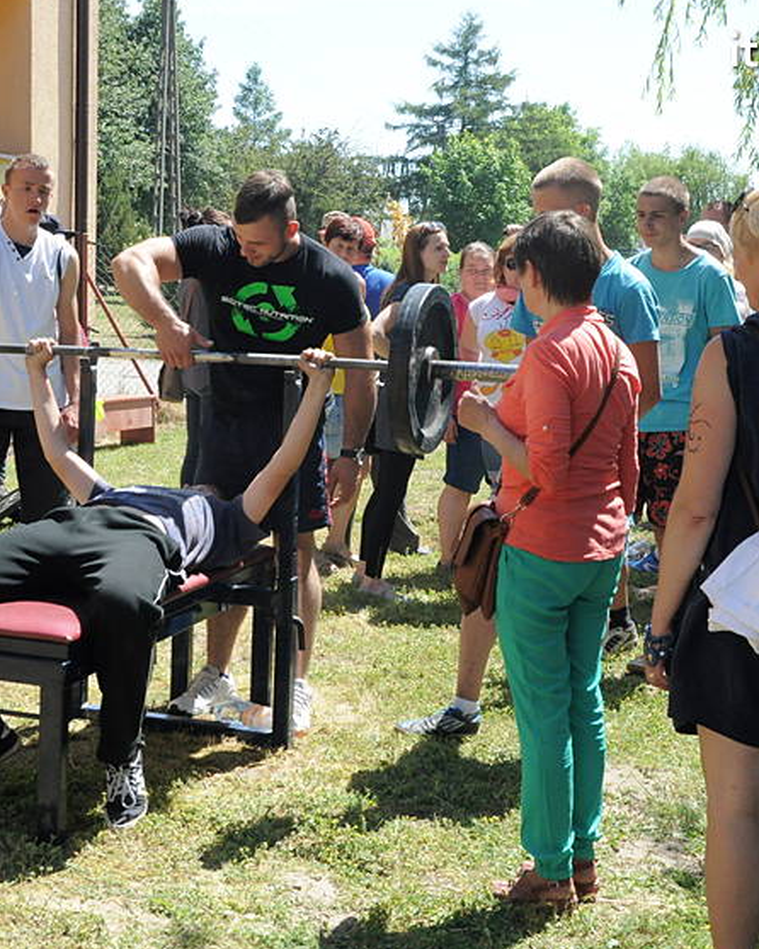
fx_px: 1686
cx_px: 286
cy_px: 474
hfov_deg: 25.3
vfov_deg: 31.5
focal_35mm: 60
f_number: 11
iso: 1000
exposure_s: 1/500
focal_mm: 28
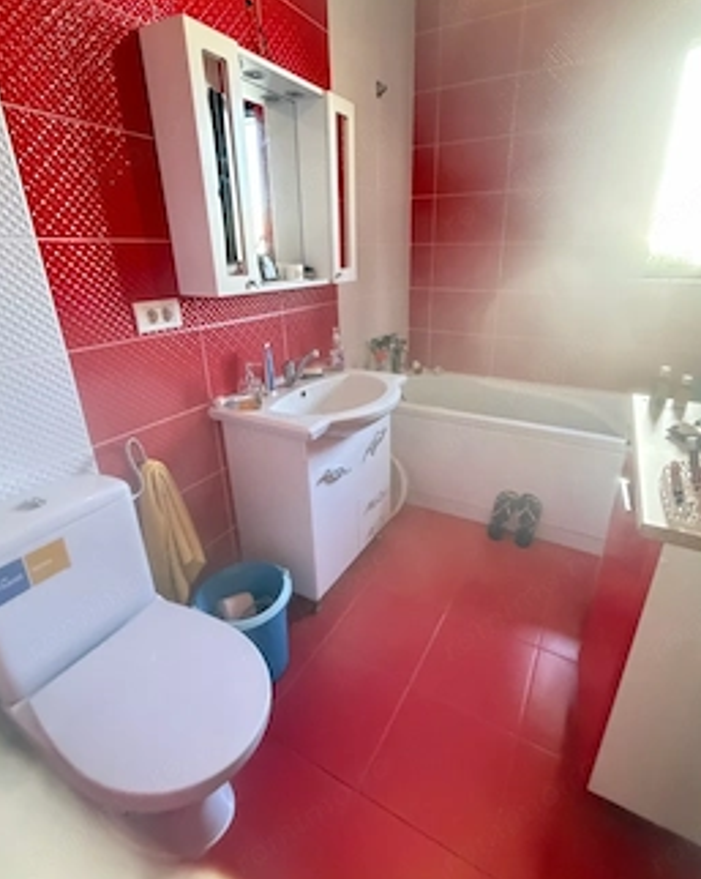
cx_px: 371
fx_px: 441
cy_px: 420
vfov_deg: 89.6
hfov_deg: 76.8
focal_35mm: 17
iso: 1000
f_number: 2.2
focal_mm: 2.22
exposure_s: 1/50
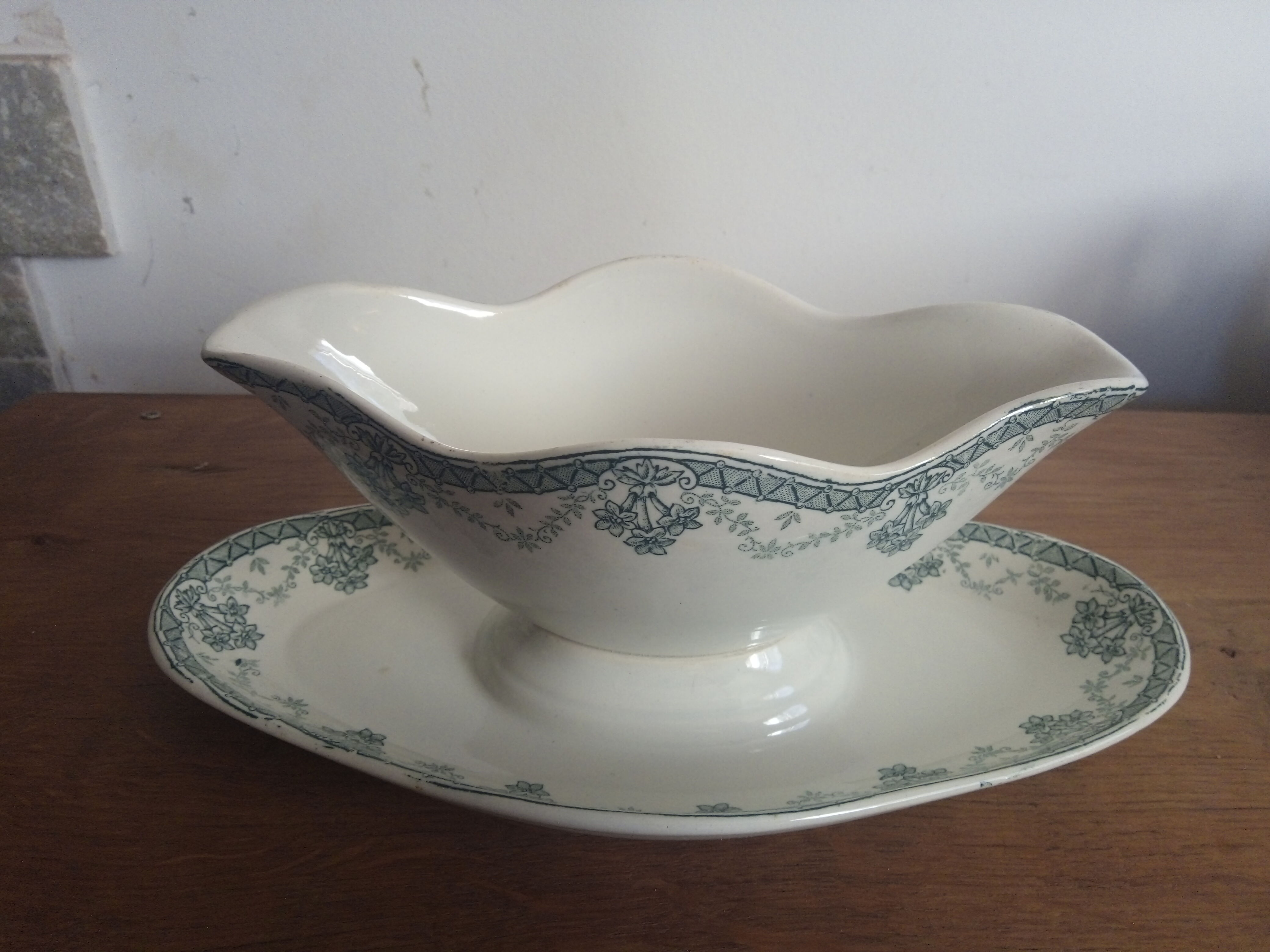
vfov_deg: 49.7
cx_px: 635
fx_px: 1027
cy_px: 476
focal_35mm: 28
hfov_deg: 63.4
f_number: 2.2
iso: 196
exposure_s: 1/25
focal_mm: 4.52
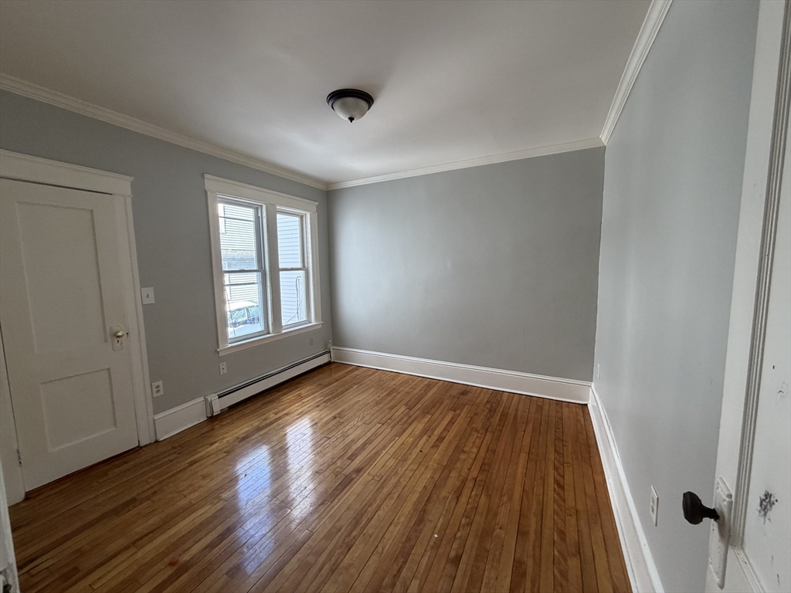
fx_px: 320
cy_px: 296
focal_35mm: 14
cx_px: 396
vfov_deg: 85.7
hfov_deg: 102.1
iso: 200
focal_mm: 2.22
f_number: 2.2
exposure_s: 1/121
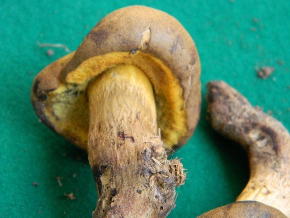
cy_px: 109
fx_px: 880
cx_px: 145
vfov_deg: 14.1
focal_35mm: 105
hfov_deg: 18.7
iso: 195
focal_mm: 19
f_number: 4.7
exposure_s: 1/30
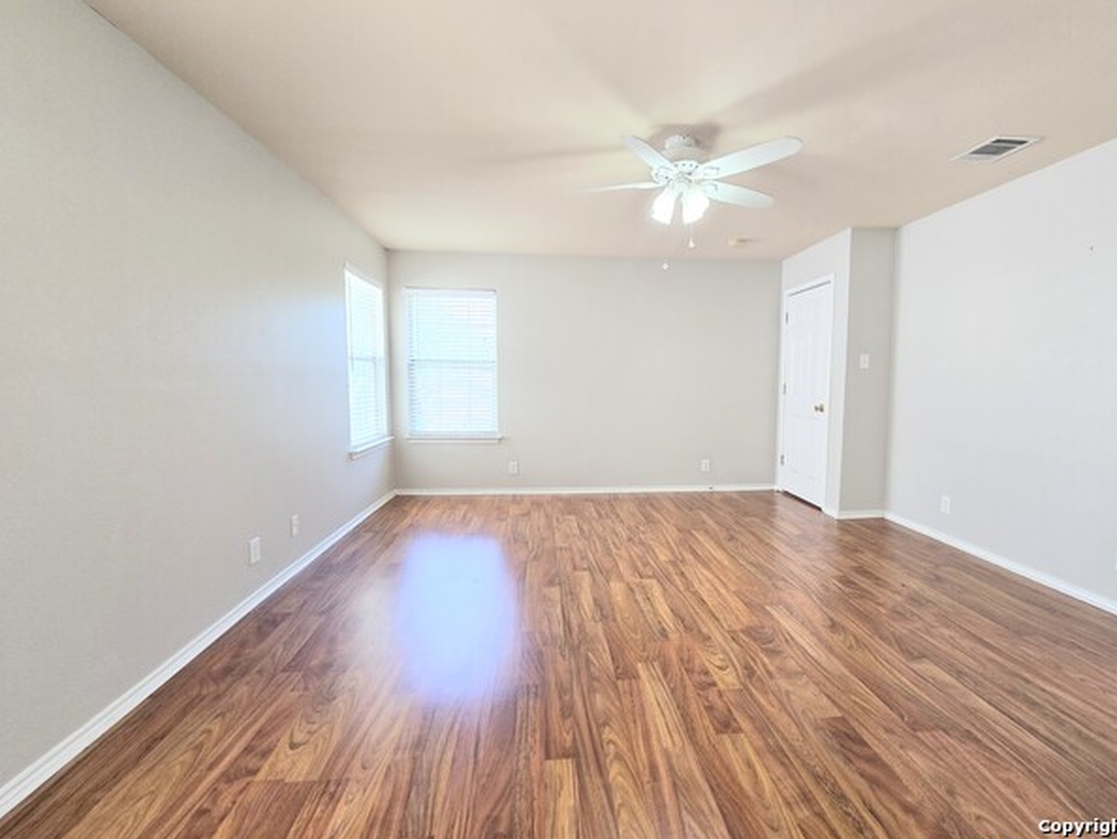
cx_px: 587
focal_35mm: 14
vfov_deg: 85.7
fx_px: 452
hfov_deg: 102.0
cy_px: 408
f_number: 2.2
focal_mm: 2.2
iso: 64
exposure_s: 1/60
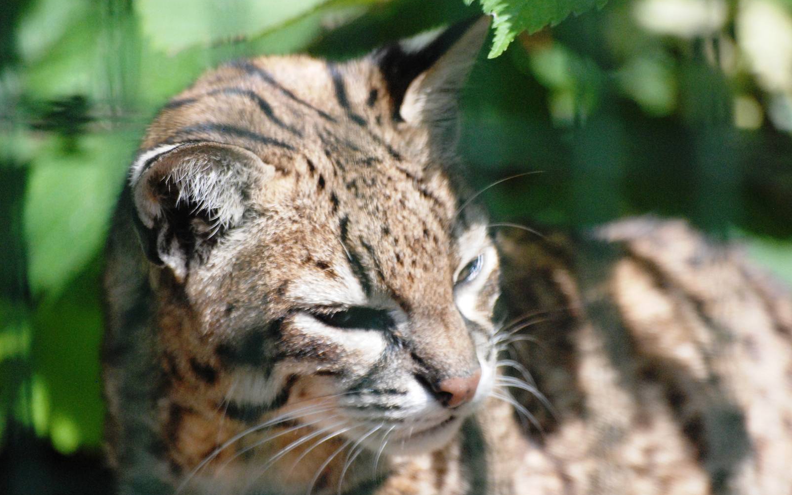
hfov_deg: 4.6
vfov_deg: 2.9
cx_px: 396
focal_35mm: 460
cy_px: 260
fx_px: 9929
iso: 1600
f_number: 5.6
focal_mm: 300
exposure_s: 1/1250
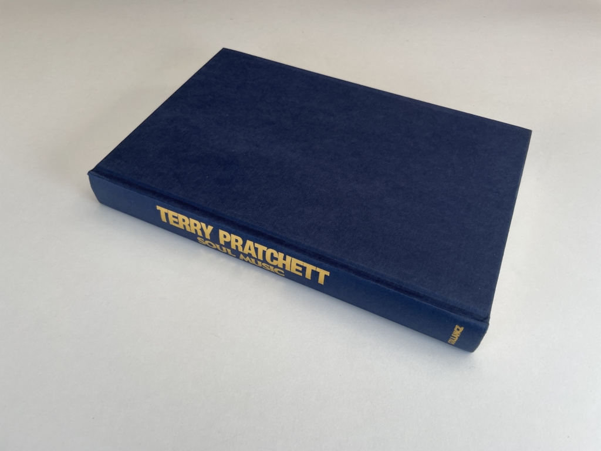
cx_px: 300
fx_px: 451
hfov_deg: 67.3
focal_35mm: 26
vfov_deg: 53.1
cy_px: 226
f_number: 1.6
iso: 32
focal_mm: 4.2
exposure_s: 1/153
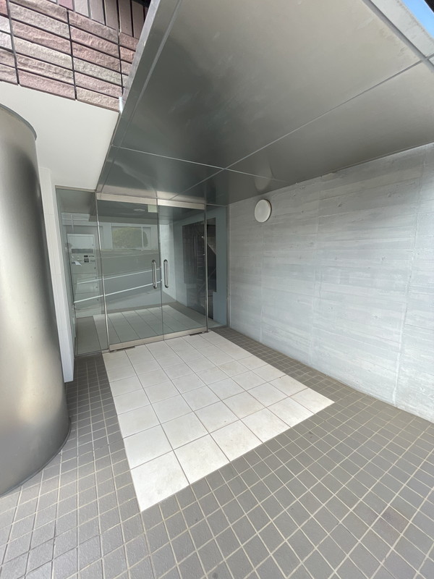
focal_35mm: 14
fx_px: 234
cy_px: 290
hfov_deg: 85.7
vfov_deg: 102.1
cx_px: 217
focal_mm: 1.55
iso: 25
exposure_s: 1/139
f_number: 2.4
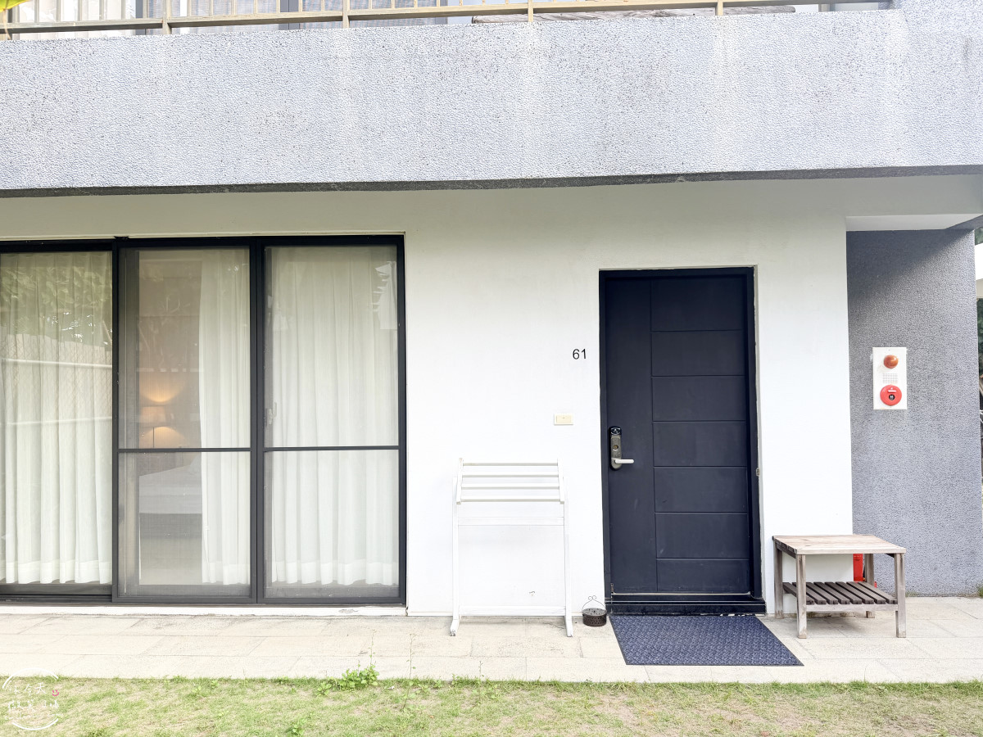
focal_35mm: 24
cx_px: 492
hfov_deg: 71.6
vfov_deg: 56.8
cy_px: 368
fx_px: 682
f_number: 1.78
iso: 64
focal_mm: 6.76
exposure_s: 1/256
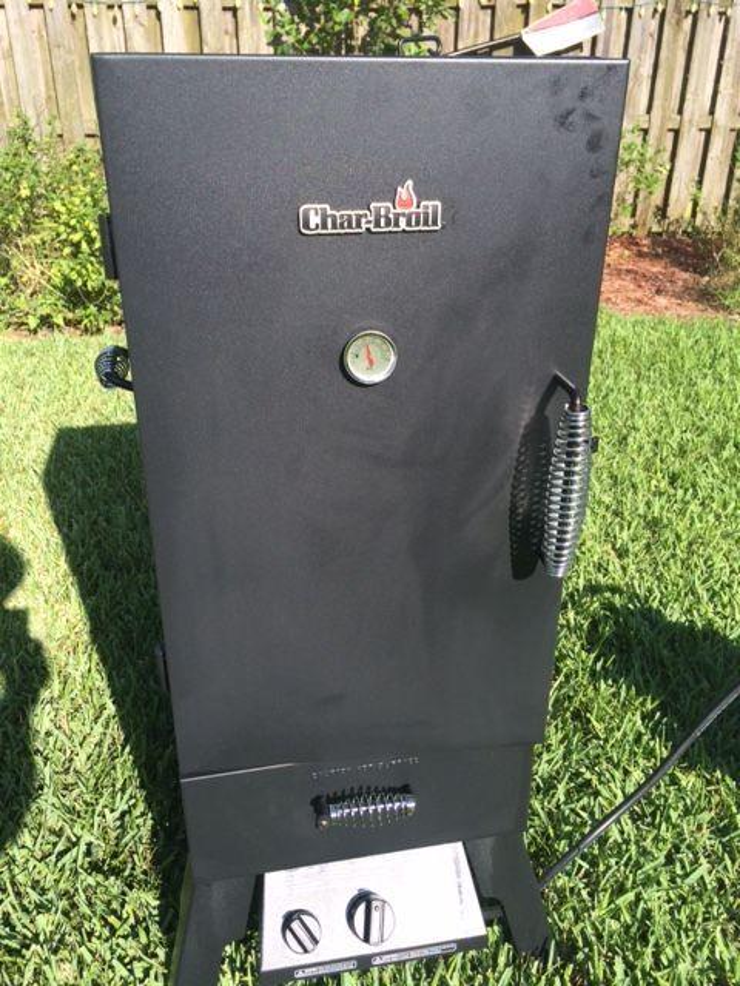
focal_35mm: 29
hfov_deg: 48.2
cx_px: 370
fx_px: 827
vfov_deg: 61.7
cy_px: 493
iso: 32
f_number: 2.2
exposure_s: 1/855
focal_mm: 4.15
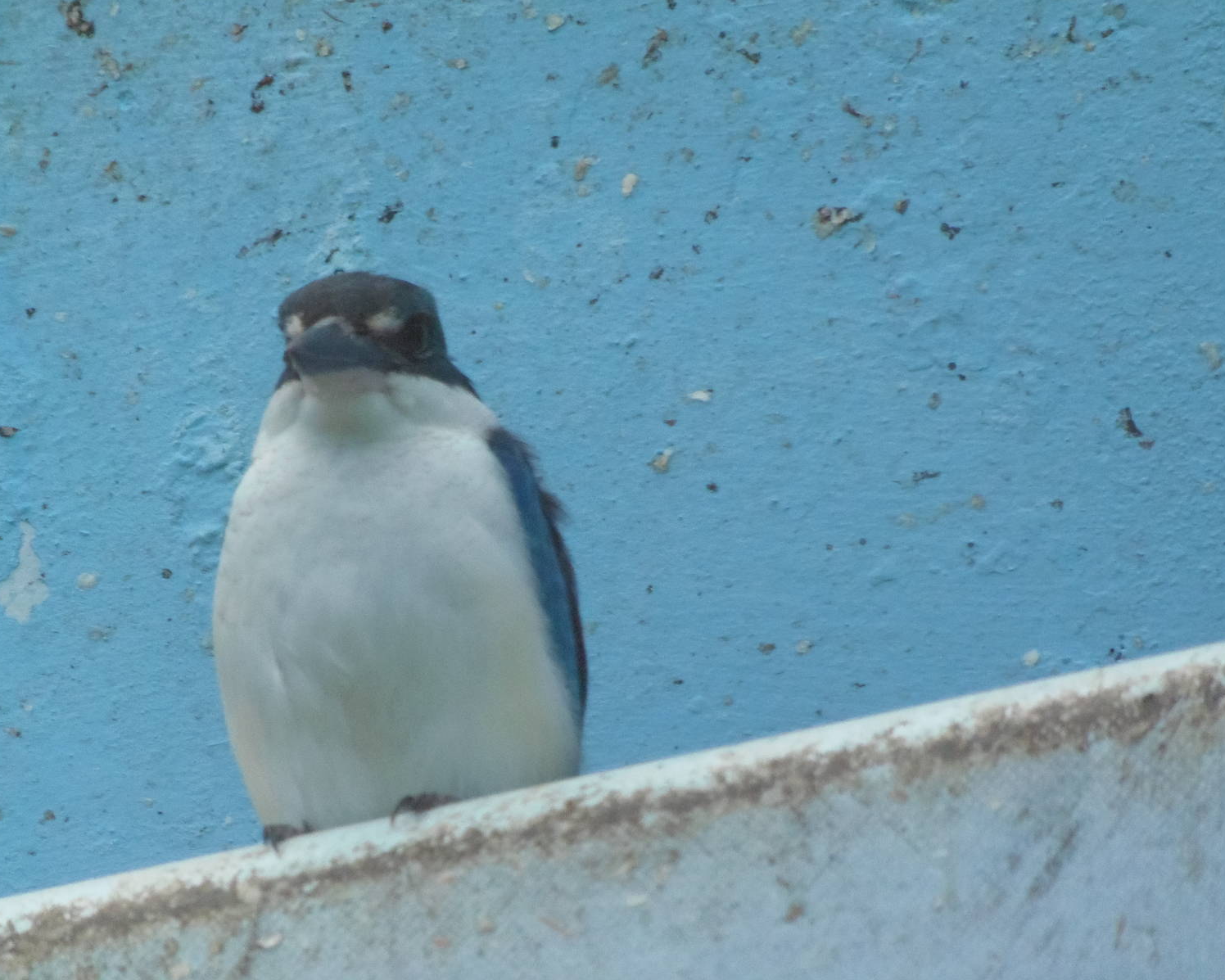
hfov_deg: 2.7
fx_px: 25779
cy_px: 490
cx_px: 605
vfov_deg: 2.2
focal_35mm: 711
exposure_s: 1/250
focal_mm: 126.2
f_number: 5.3
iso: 400
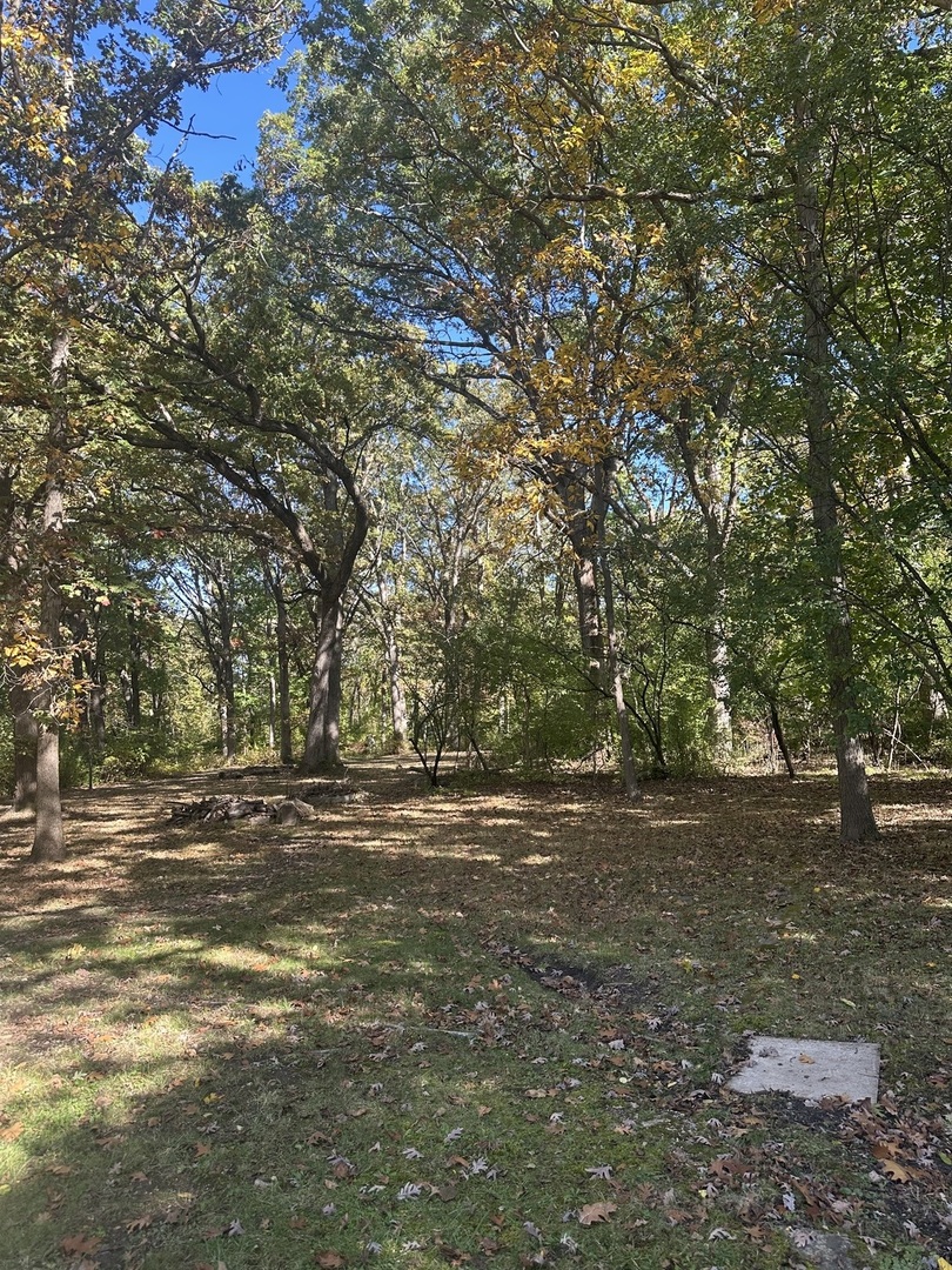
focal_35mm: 24
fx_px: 880
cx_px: 476
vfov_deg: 71.6
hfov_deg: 56.8
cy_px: 635
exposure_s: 1/366
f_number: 1.78
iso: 80
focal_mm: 6.86
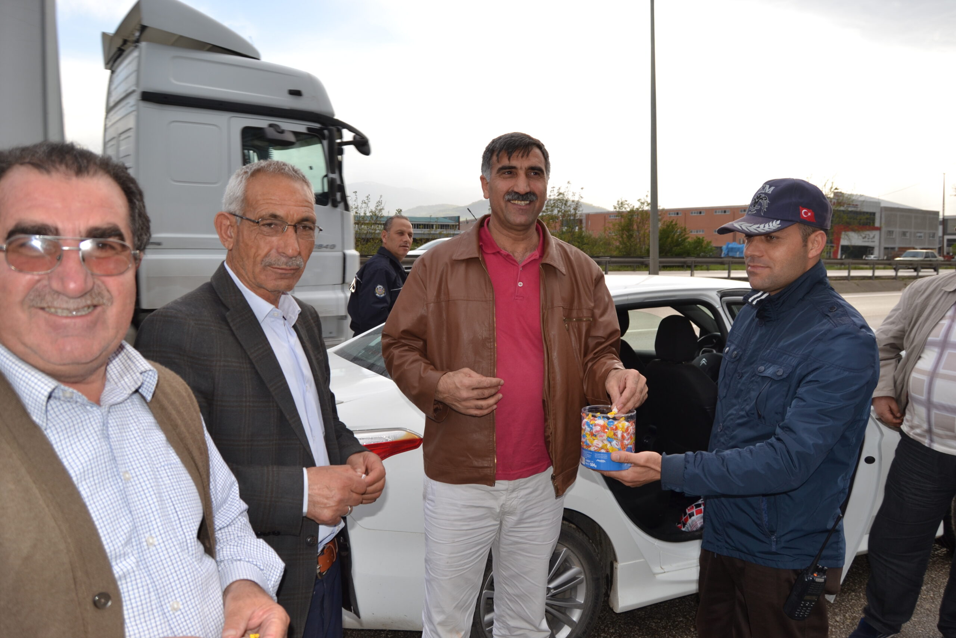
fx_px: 717
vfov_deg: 47.9
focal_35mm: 27
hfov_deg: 67.4
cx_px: 478
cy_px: 319
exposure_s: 1/200
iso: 100
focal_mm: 18
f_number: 5
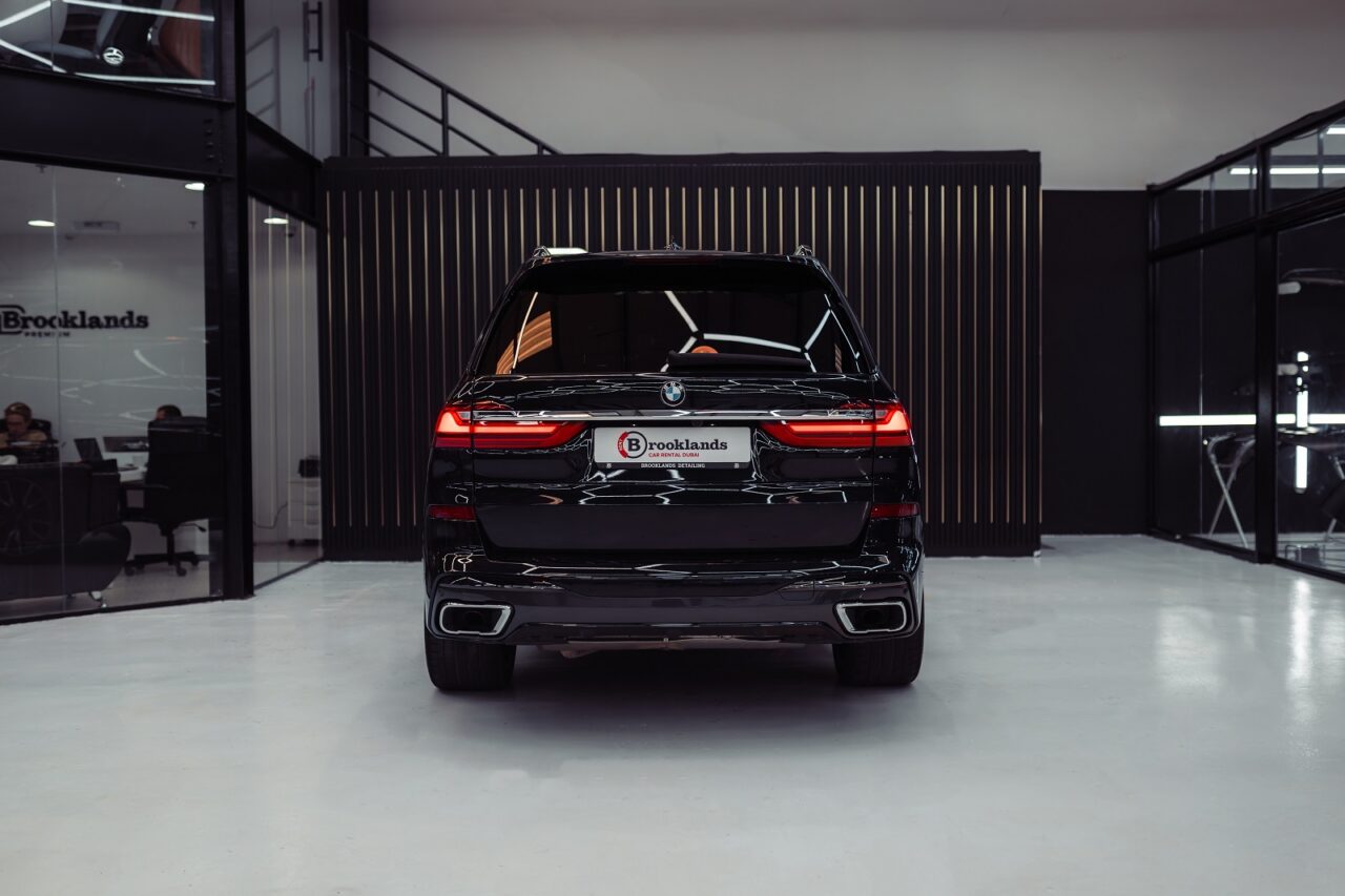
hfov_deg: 54.4
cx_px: 672
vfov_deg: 37.8
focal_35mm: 35
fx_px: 1307
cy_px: 448
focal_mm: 35
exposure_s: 1/200
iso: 250
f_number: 1.8
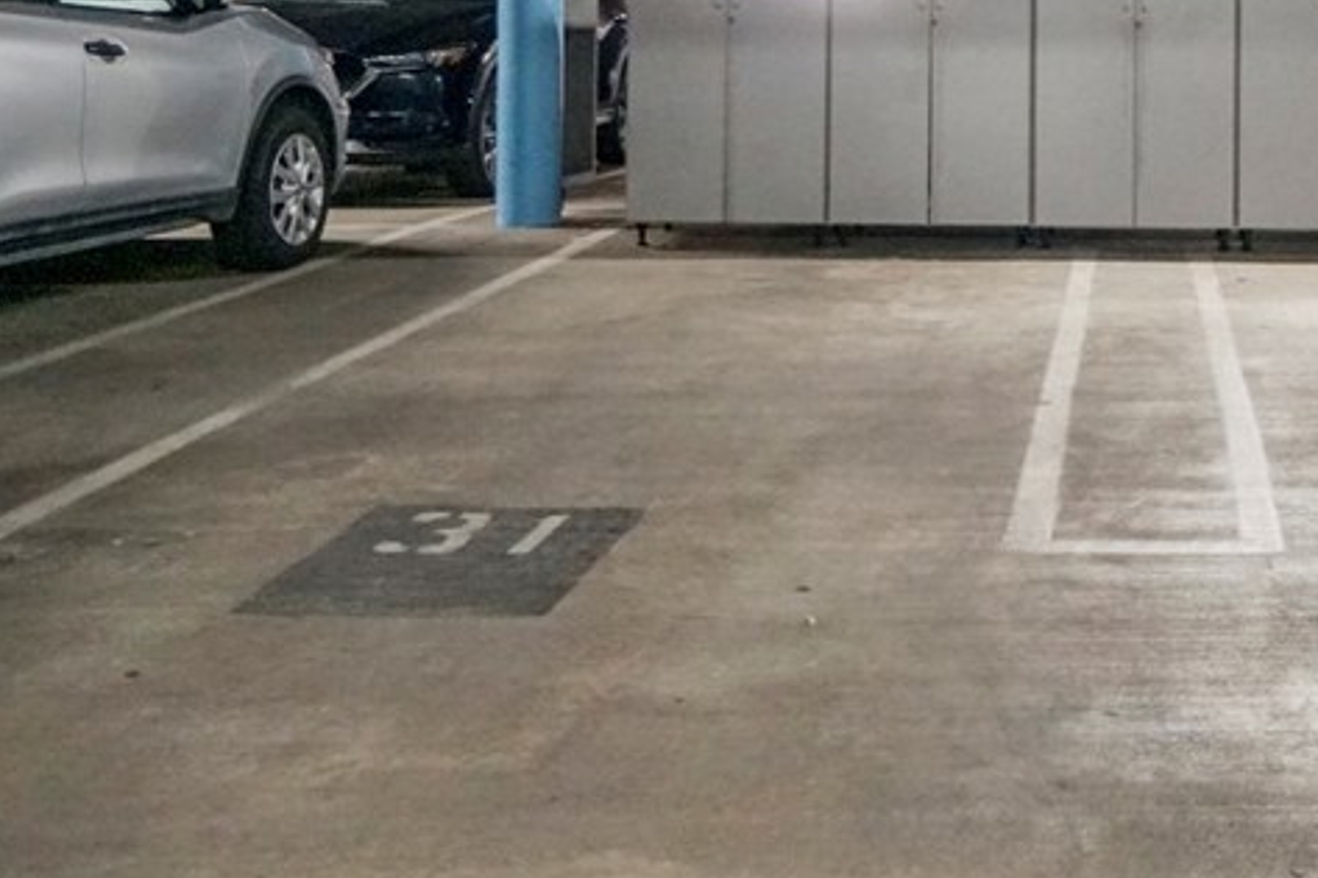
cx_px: 1154
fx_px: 1903
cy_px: 32
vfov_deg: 24.9
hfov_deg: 36.2
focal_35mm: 52
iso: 6400
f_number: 4
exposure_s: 1/60
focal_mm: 16
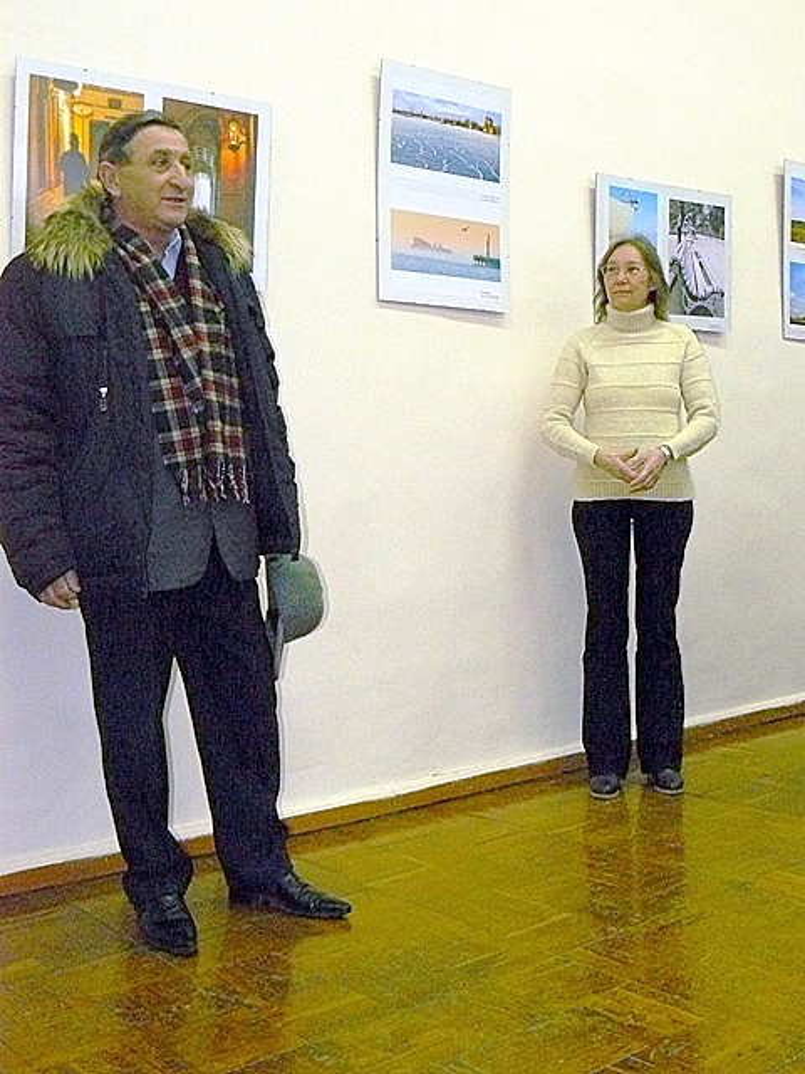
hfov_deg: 39.7
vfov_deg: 51.4
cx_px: 402
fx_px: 1116
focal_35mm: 36
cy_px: 537
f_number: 2.8
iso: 800
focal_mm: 6
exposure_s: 1/60
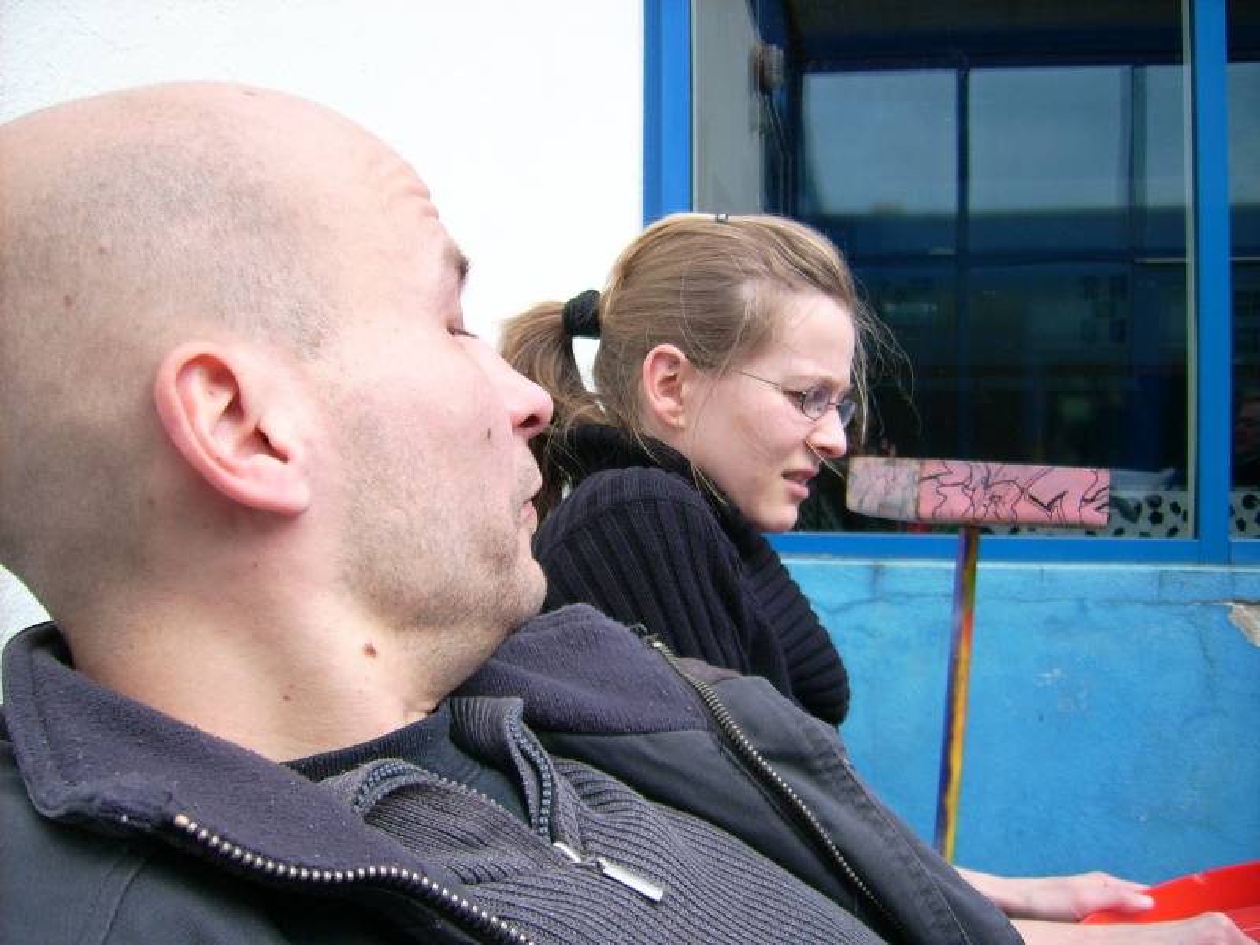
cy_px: 472
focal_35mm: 35
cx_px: 630
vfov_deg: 40.7
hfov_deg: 52.6
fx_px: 1274
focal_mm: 5.95
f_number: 2.8
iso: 50
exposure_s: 1/353
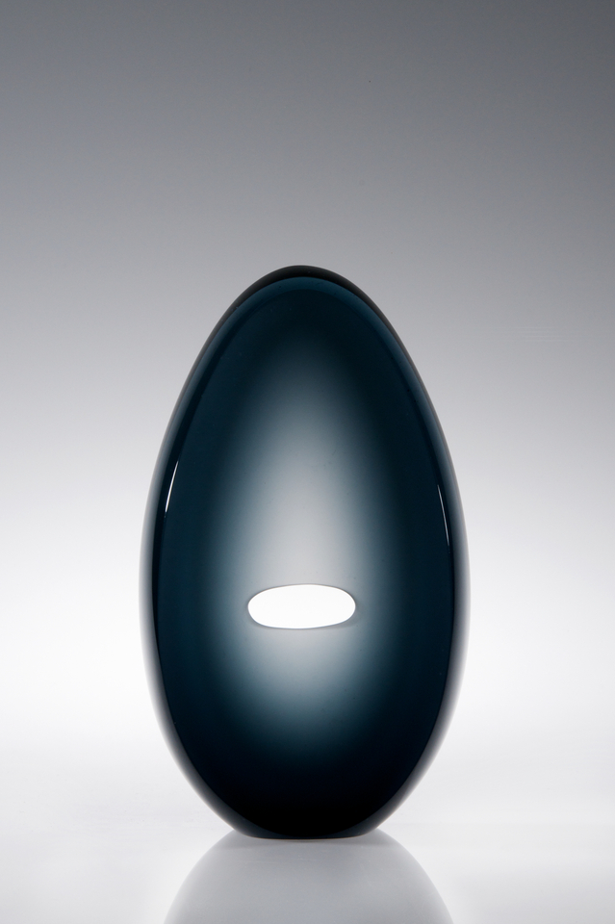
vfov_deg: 14.4
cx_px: 308
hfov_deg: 9.6
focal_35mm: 142
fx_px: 3655
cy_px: 462
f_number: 18
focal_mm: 95
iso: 200
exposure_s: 1/160
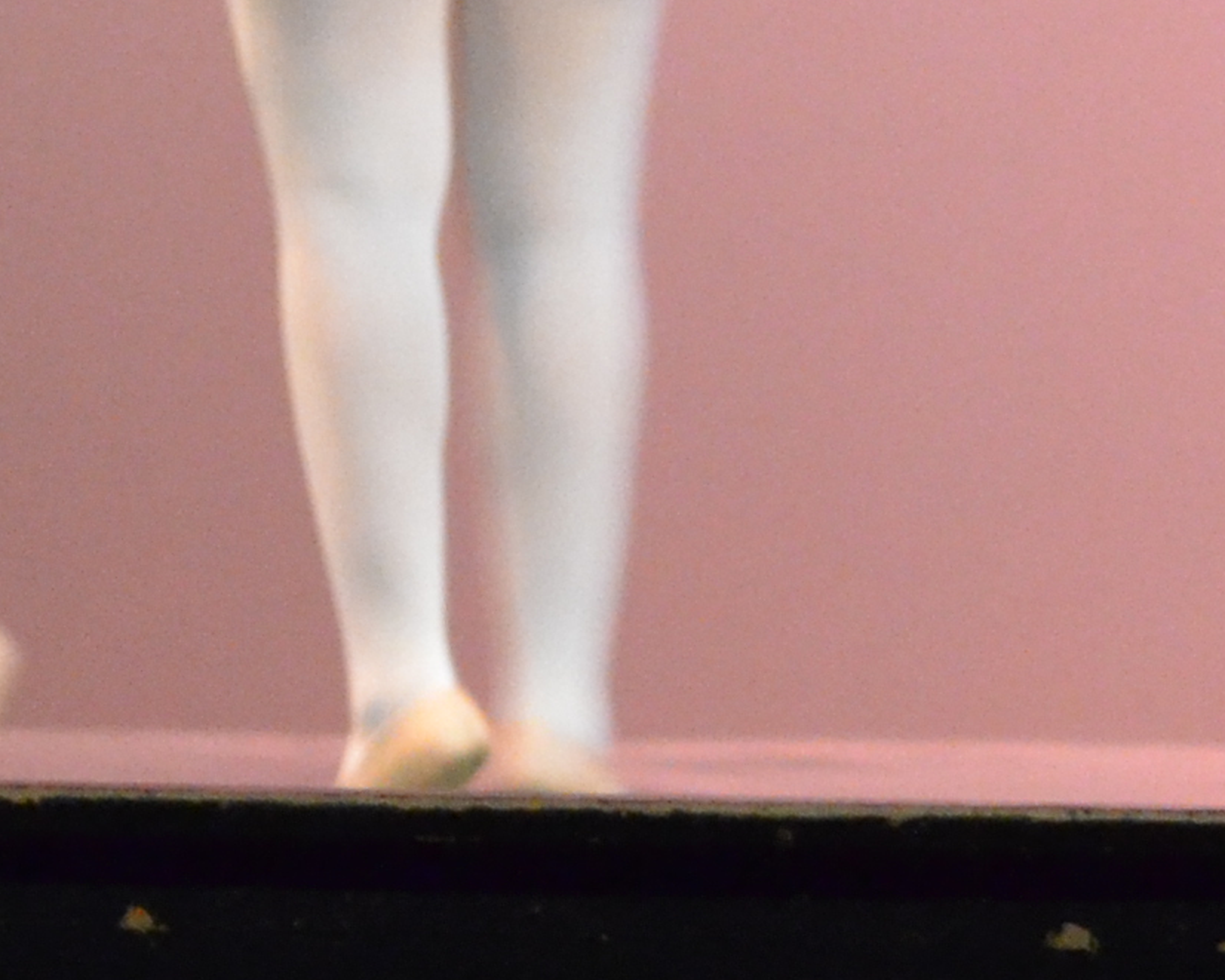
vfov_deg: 3.4
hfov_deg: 4.1
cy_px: 620
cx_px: 3283
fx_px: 16708
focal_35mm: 461
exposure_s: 1/20
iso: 3200
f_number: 5.6
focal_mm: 55
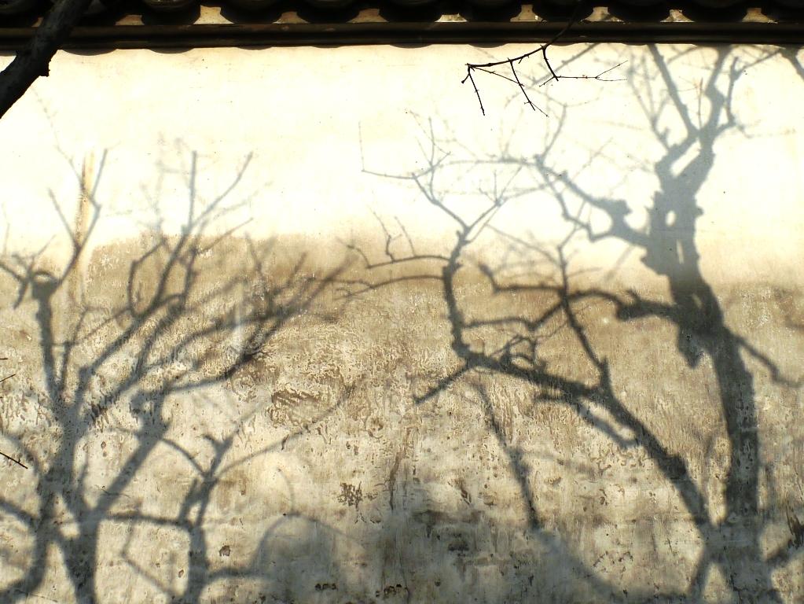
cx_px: 402
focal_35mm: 56
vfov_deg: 26.1
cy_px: 302
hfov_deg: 34.3
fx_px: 1301
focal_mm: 14
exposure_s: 1/400
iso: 160
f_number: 7.1
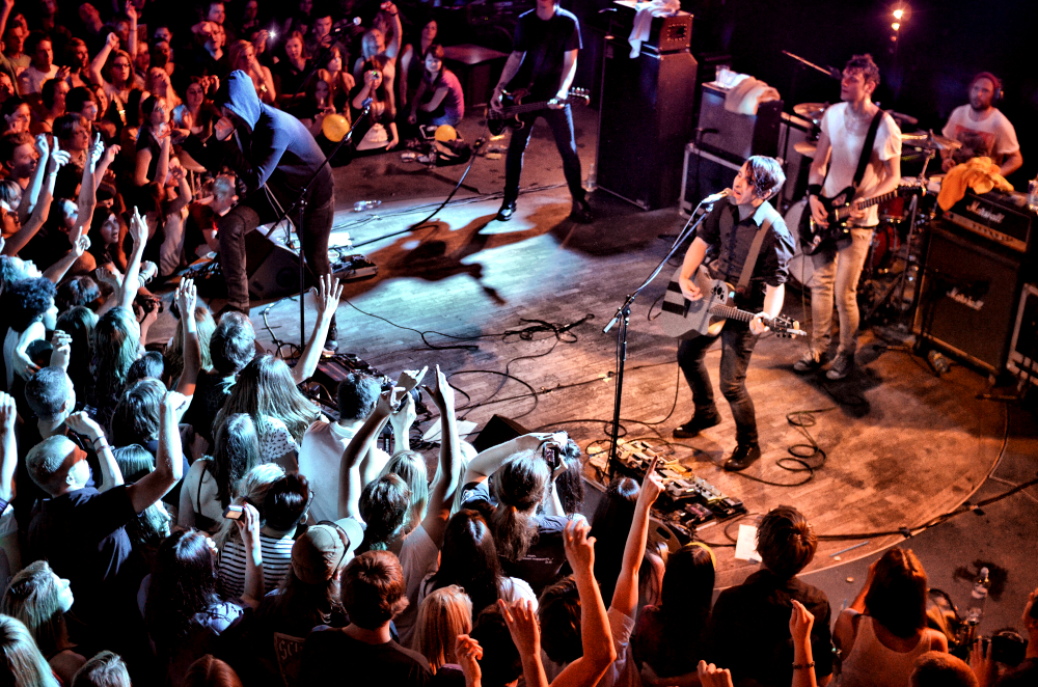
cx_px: 519
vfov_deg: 29.7
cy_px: 344
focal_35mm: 45
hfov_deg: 43.7
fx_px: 1295
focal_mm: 30
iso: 1600
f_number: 2
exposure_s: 1/200
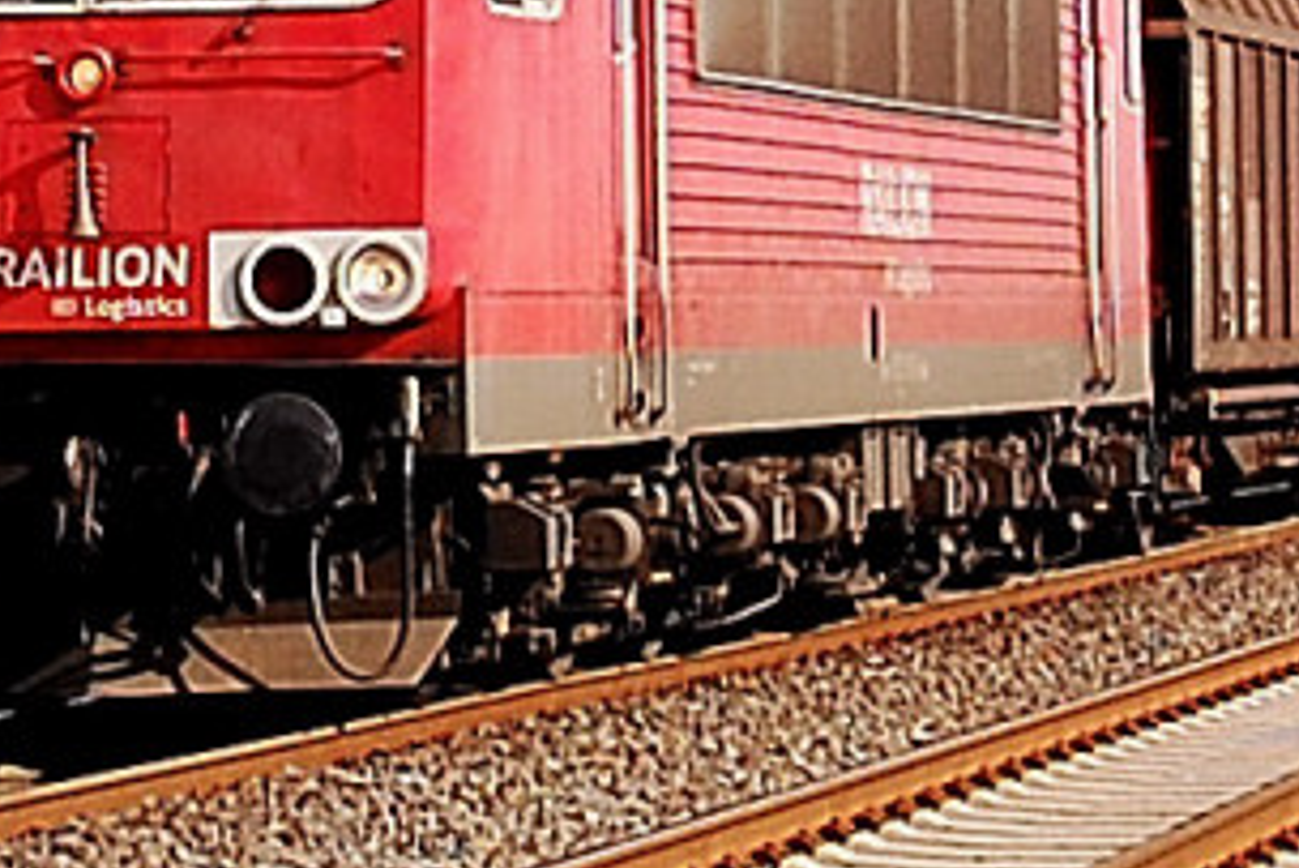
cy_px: 391
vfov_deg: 15.0
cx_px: 786
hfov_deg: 22.3
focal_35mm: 91
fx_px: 3285
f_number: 8
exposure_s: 1/640
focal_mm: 18
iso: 400
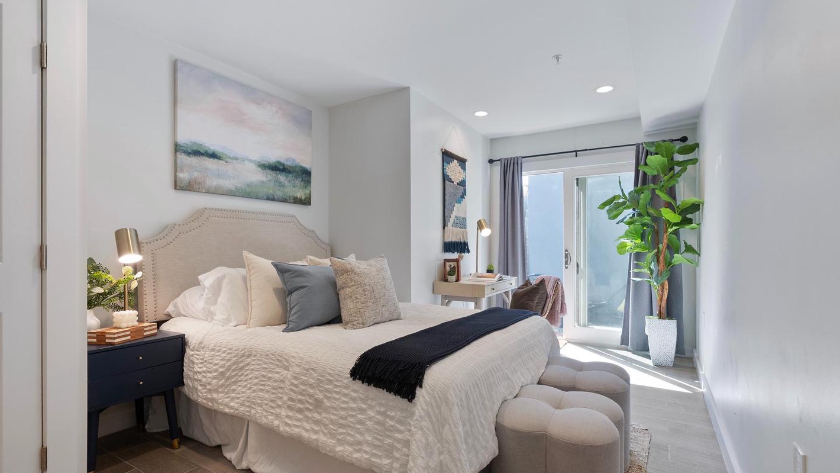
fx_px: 379
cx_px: 422
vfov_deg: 63.8
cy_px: 261
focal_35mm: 17
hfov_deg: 95.9
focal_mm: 16
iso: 200
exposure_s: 1/3
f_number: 8
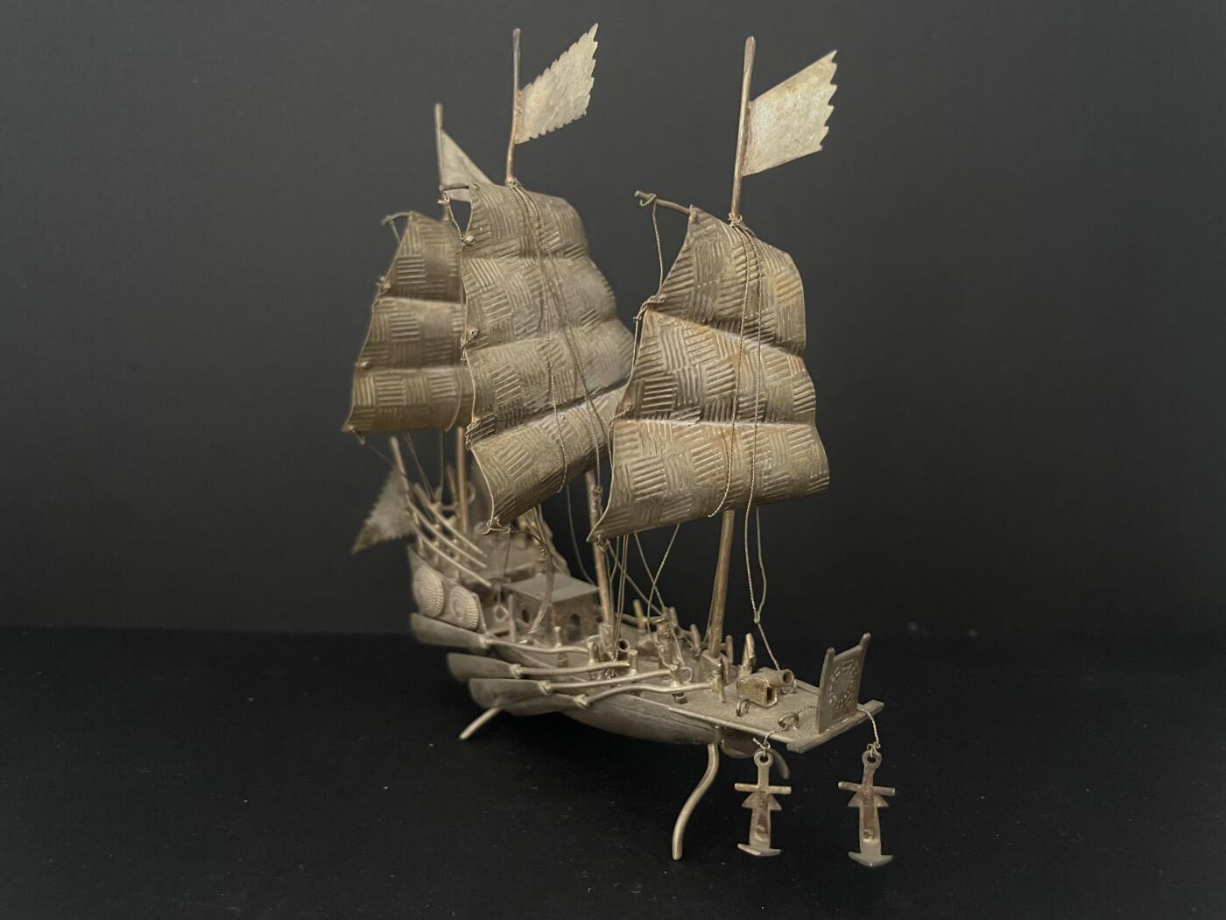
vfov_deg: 53.1
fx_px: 921
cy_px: 460
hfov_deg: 67.3
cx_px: 613
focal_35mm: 26
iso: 640
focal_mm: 4.2
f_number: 1.6
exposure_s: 1/40
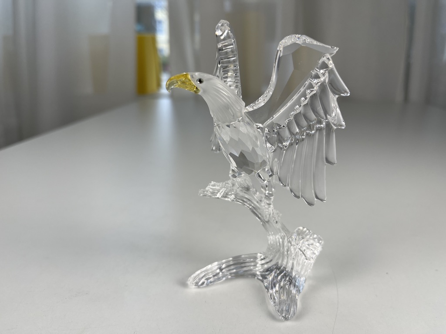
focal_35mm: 25
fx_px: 322
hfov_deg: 69.4
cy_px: 167
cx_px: 223
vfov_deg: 54.9
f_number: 1.6
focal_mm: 5.1
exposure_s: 1/222
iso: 32
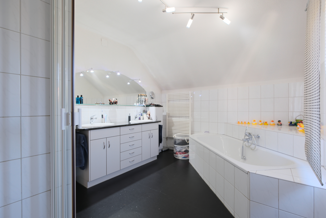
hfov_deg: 100.4
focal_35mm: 15
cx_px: 163
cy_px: 109
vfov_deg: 77.3
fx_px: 136
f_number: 4
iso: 125
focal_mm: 10
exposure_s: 1/4
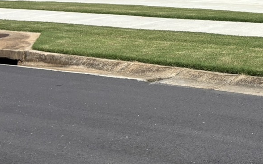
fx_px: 688
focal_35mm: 96
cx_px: 381
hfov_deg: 19.2
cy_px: -52
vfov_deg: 13.1
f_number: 1.6
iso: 50
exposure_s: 1/4255
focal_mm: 5.96
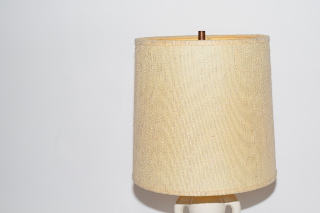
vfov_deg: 18.6
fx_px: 649
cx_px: 201
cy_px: 124
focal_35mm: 73
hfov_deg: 27.6
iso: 640
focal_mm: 36
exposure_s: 1/100
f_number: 5
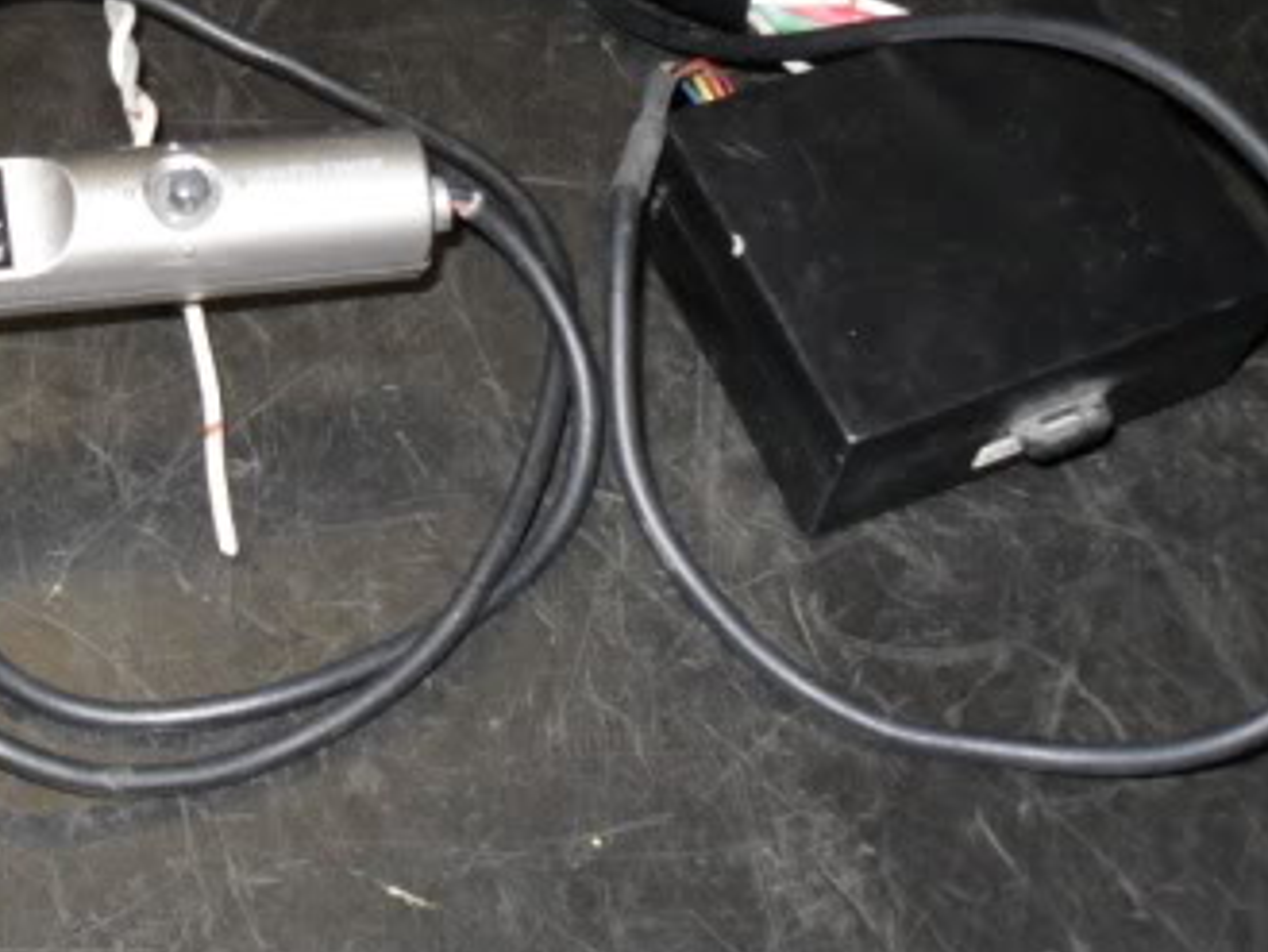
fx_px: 2492
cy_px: 139
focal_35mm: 68
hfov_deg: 28.0
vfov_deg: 21.3
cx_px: 258
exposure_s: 1/45
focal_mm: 6.2
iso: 200
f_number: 2.8
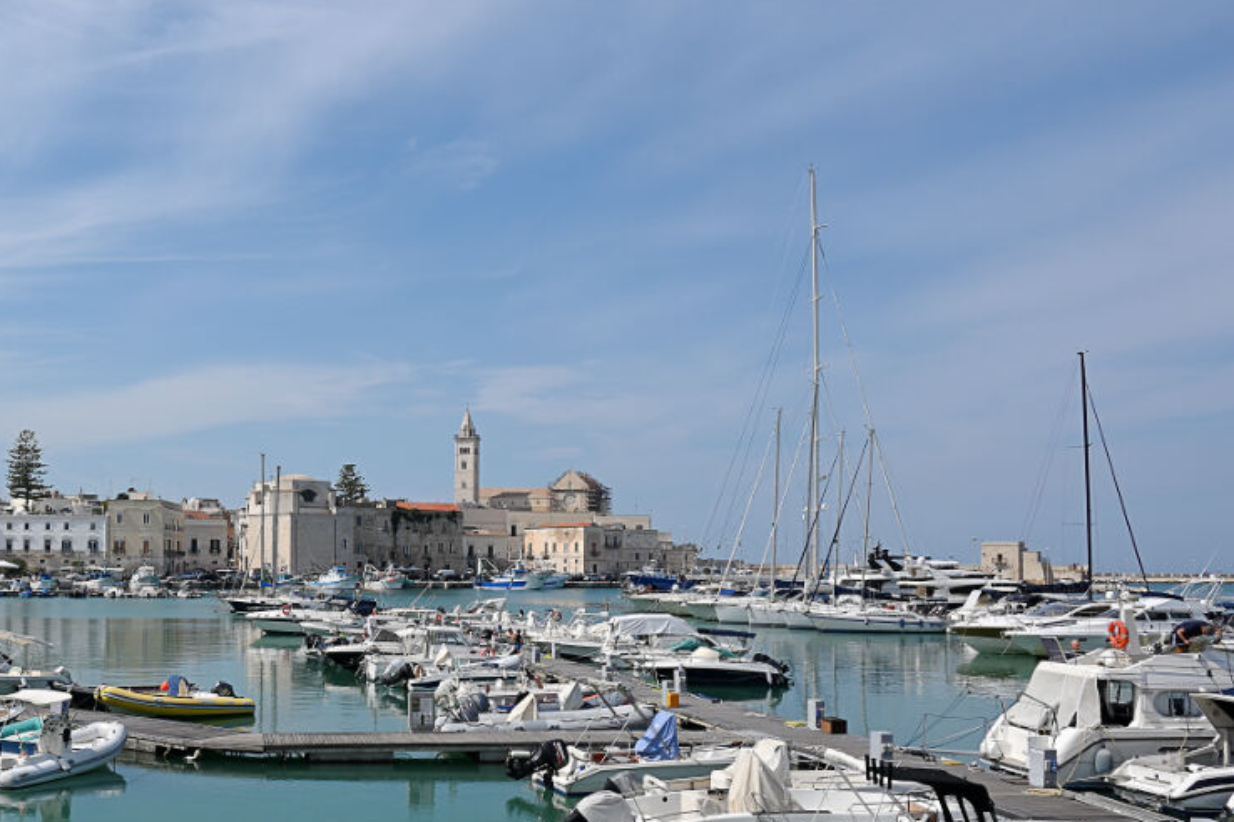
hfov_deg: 47.7
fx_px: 1337
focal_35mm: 39
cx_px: 313
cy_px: 550
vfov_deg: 33.9
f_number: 6.3
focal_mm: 16
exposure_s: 1/1000
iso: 100
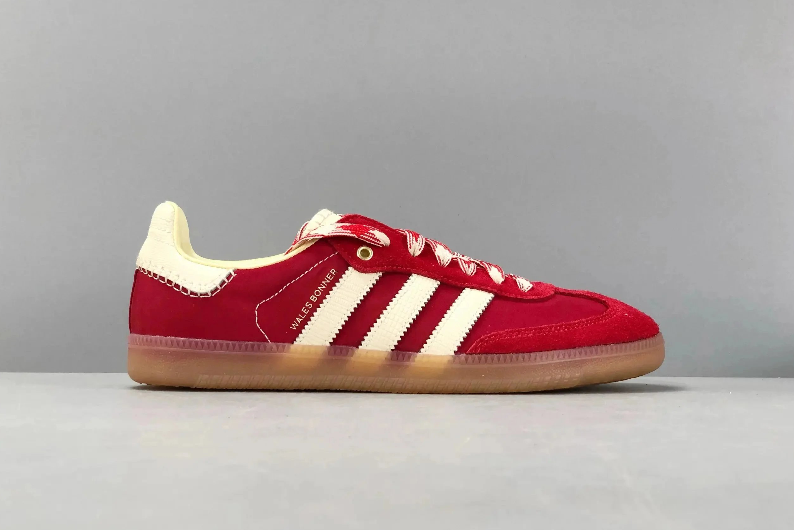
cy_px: 236
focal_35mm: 55
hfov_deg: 36.2
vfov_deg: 24.6
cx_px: 395
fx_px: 1213
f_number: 2.4
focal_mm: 6
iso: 64
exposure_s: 1/50
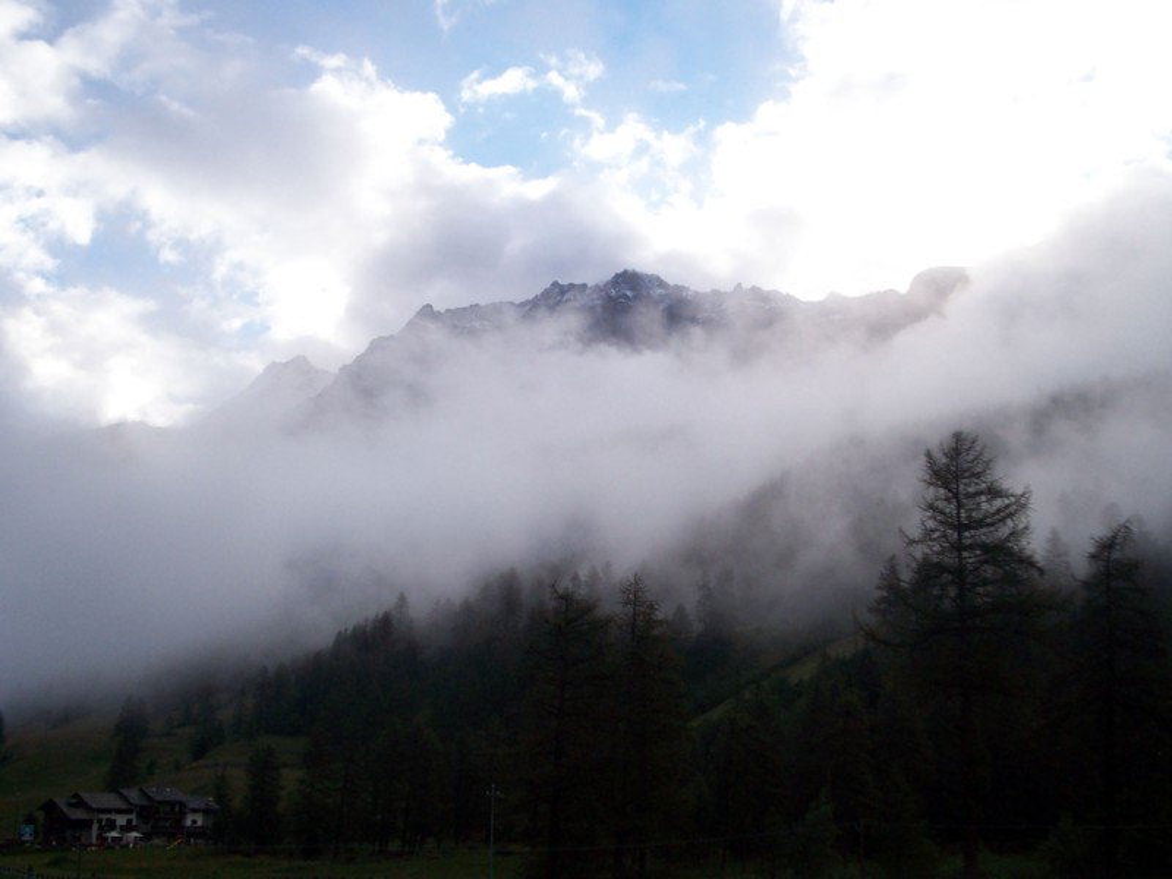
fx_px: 1219
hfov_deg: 51.4
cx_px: 586
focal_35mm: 36
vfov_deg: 39.7
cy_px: 440
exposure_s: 1/425
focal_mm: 5.9
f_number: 4.5
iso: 100
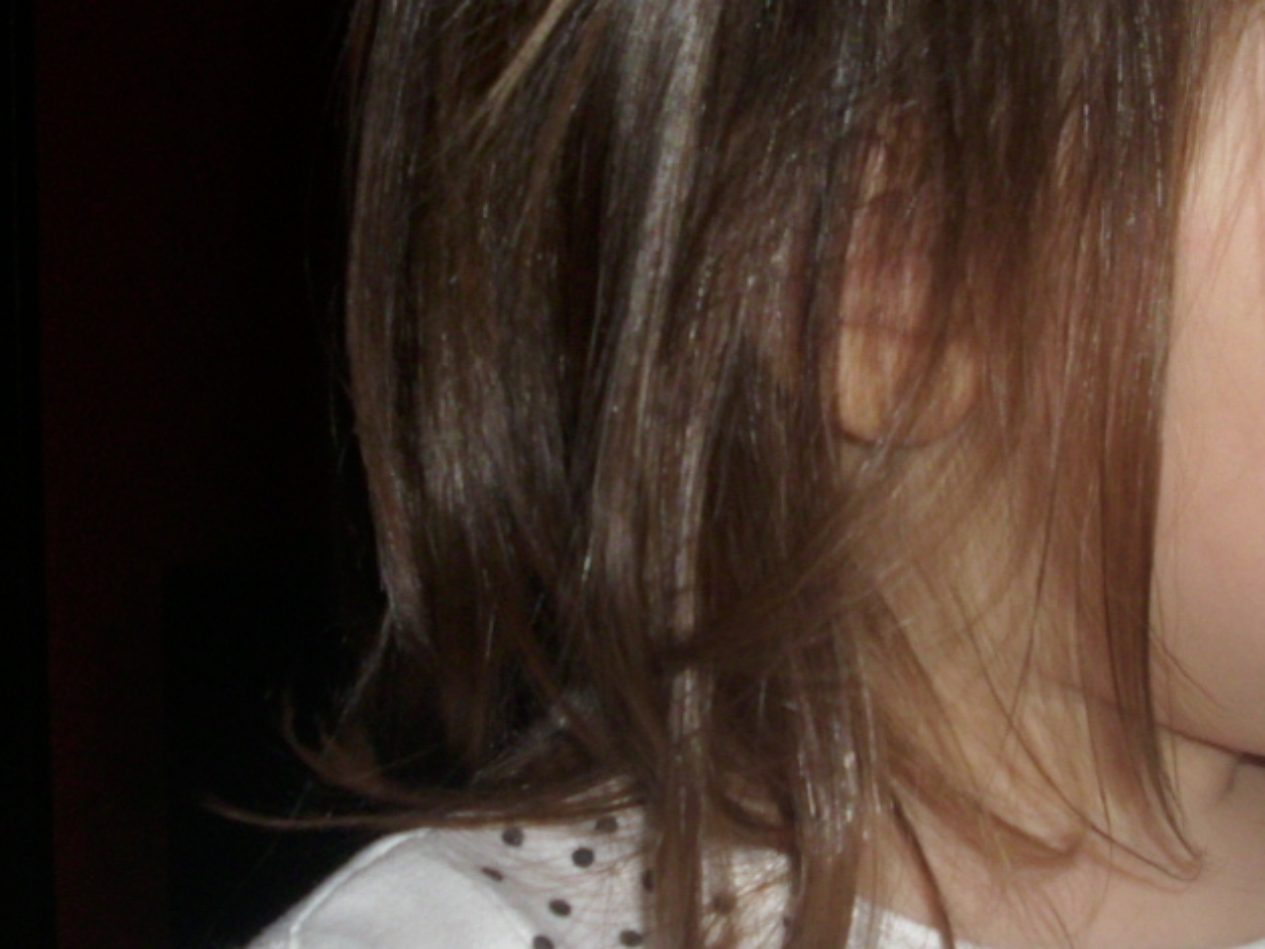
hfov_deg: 24.7
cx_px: 693
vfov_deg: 18.7
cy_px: 516
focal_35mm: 79
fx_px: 2887
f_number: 2.8
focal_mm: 6.2
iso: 50
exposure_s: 1/200
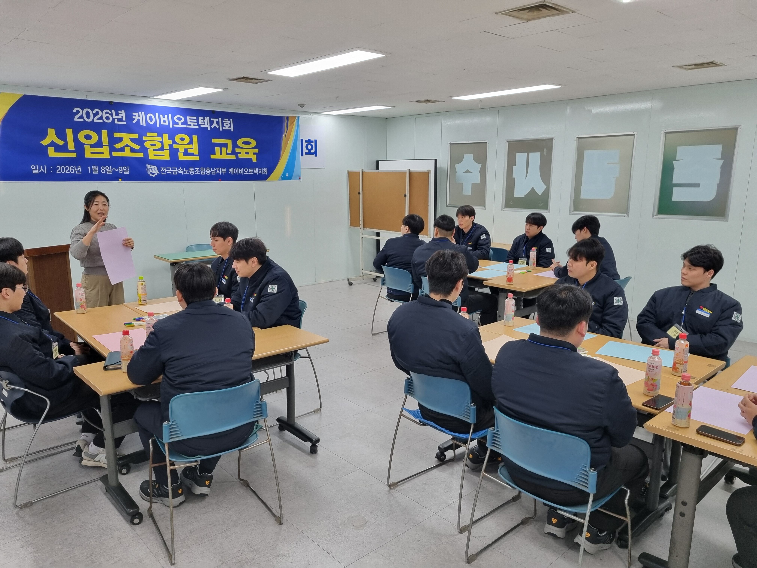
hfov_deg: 67.3
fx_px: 569
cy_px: 284
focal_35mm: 26
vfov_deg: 53.1
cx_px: 378
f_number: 1.8
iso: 160
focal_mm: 5.4
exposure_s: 1/120
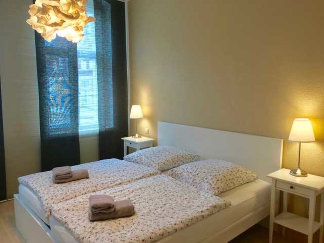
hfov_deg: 63.4
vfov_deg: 49.7
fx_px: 262
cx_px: 162
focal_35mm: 28
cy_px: 122
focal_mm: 3.99
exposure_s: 1/33
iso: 32
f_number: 1.8
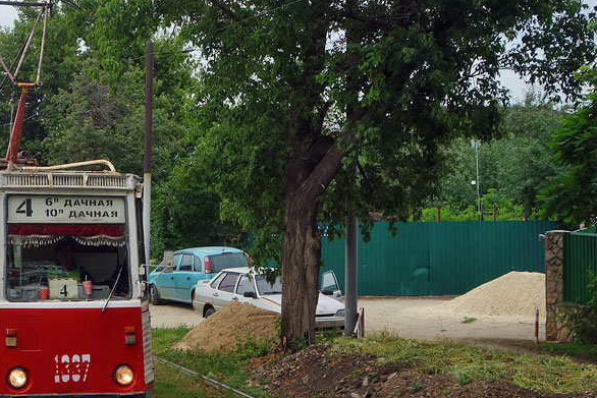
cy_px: 152
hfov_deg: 22.7
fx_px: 1426
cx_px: 2
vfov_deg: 15.9
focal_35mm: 86
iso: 125
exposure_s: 1/500
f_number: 4.5
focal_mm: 15.45
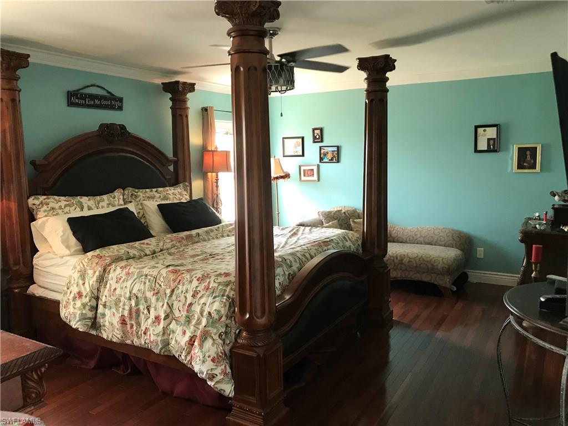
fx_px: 459
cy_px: 213
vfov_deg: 49.7
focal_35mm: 28
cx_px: 284
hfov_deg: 63.4
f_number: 1.8
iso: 40
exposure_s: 1/30
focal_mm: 3.99
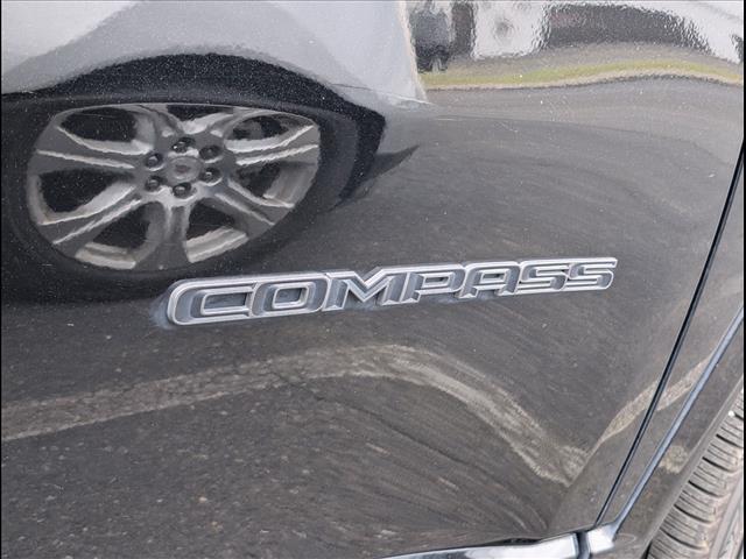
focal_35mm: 49
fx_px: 1056
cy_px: 280
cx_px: 373
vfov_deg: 29.7
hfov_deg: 38.9
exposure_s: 1/233
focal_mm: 6.9
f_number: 1.68
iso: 118
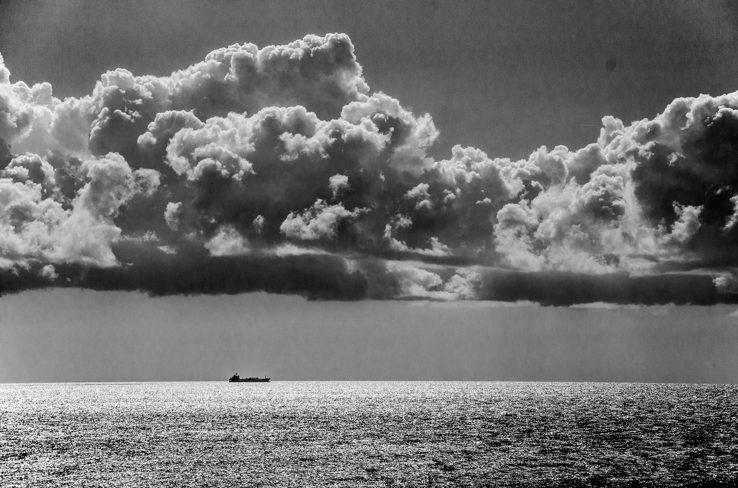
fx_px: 2608
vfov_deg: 10.7
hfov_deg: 16.1
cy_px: 244
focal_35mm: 128
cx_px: 369
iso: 400
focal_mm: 85
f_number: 8
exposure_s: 1/8000
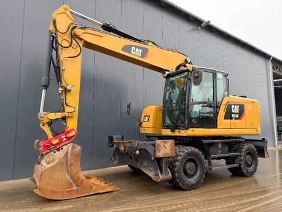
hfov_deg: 71.6
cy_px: 106
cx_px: 141
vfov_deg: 56.8
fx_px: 196
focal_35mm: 24
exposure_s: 1/80
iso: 100
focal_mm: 6.76
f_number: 1.78
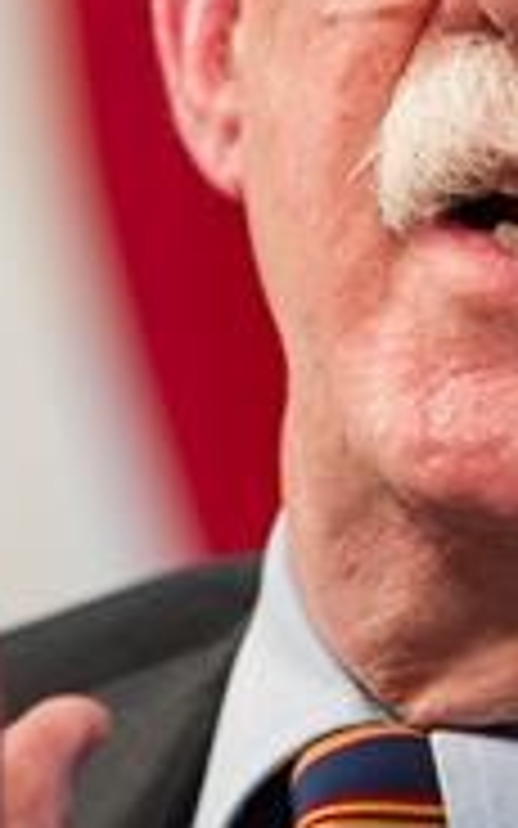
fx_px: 24394
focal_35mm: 1080
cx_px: 185
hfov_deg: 1.2
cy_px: 83
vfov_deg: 1.9
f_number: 4
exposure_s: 1/320
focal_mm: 300
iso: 2500
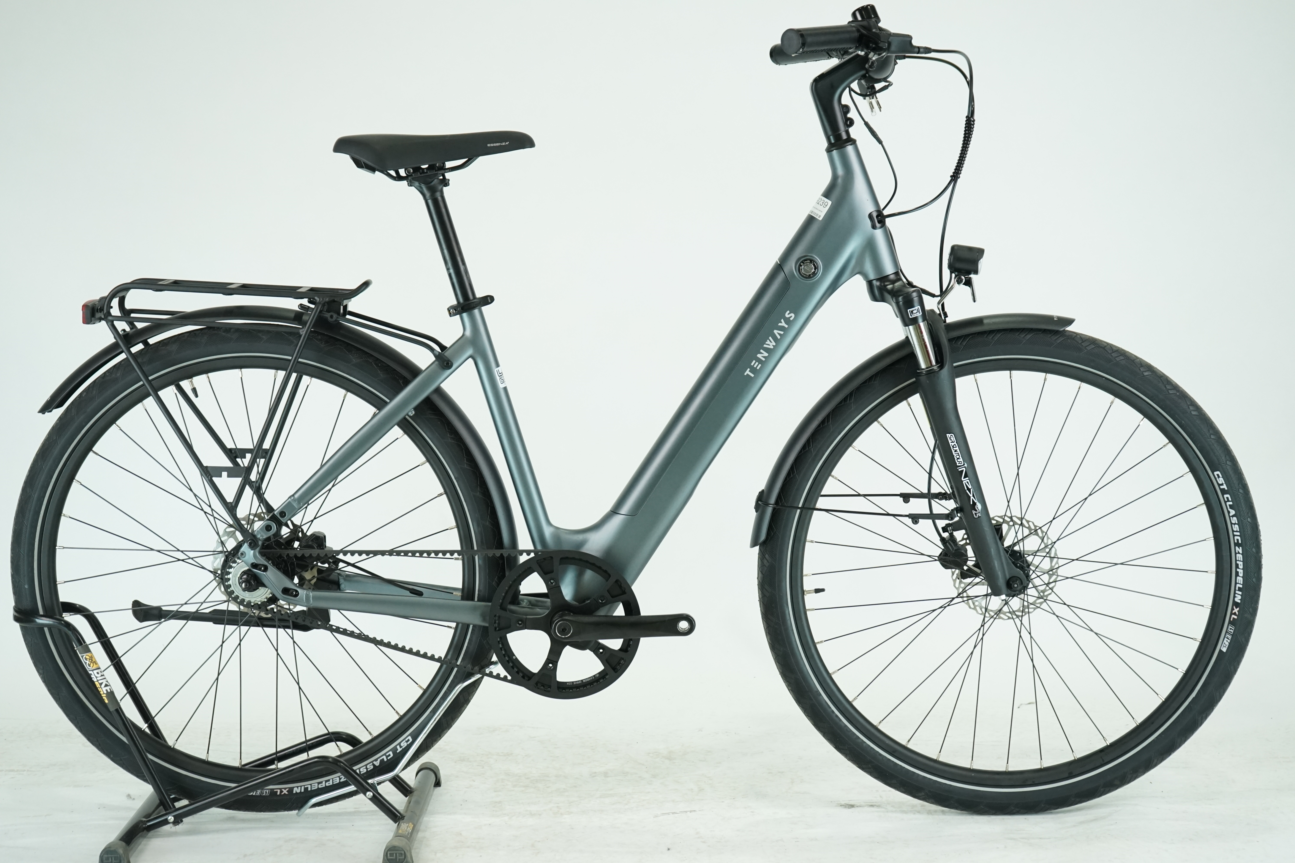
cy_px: 432
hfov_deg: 35.1
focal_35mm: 57
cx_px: 648
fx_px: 2050
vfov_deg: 23.8
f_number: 5.6
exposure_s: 1/200
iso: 1600
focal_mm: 57
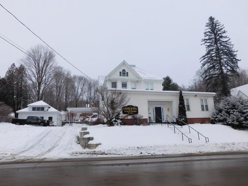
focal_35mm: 23
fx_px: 165
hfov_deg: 73.9
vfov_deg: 58.9
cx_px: 124
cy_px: 93
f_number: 3
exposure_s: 1/800
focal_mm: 4
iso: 125
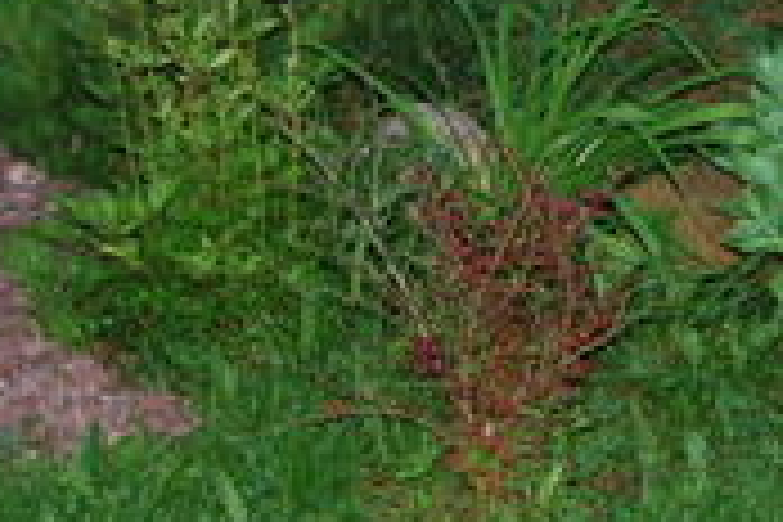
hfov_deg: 15.4
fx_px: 2871
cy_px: -7
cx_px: 652
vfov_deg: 10.3
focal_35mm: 132
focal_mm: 34
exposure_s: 1/60
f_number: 4.5
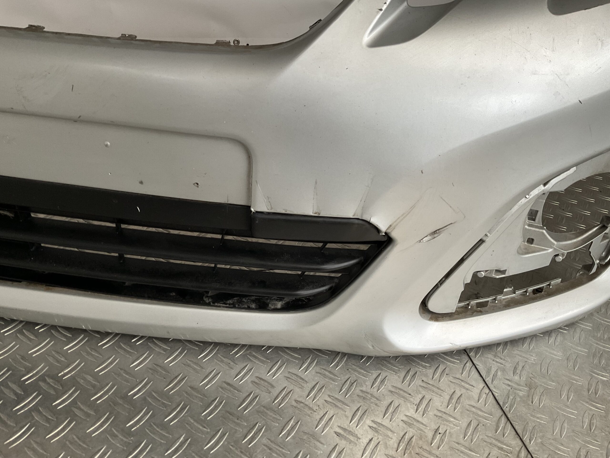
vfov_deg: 48.2
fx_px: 511
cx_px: 305
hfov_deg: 61.7
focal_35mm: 29
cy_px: 229
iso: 80
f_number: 1.8
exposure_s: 1/50
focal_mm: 3
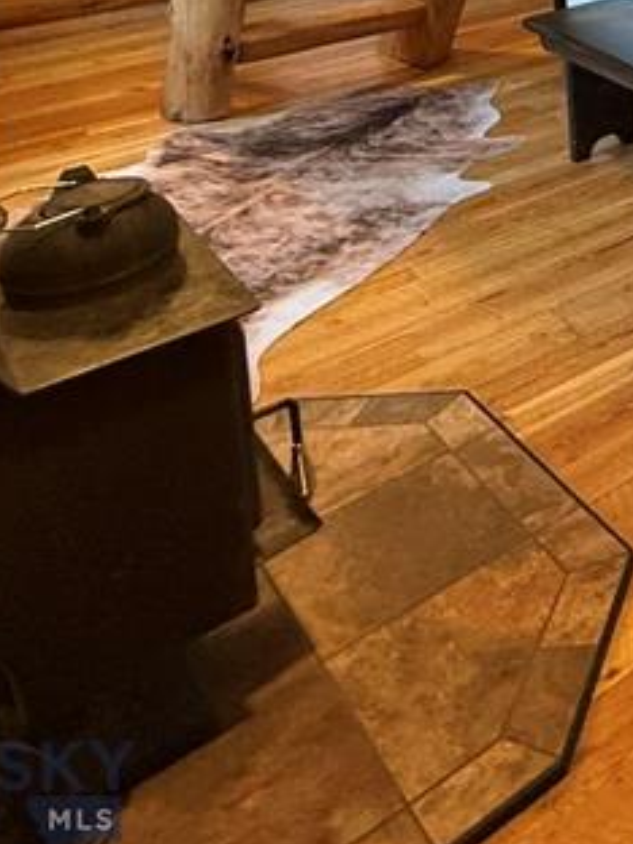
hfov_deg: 23.4
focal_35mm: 46
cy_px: -184
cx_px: 1009
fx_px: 1122
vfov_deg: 33.2
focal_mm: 2.22
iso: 400
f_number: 2.2
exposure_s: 1/60
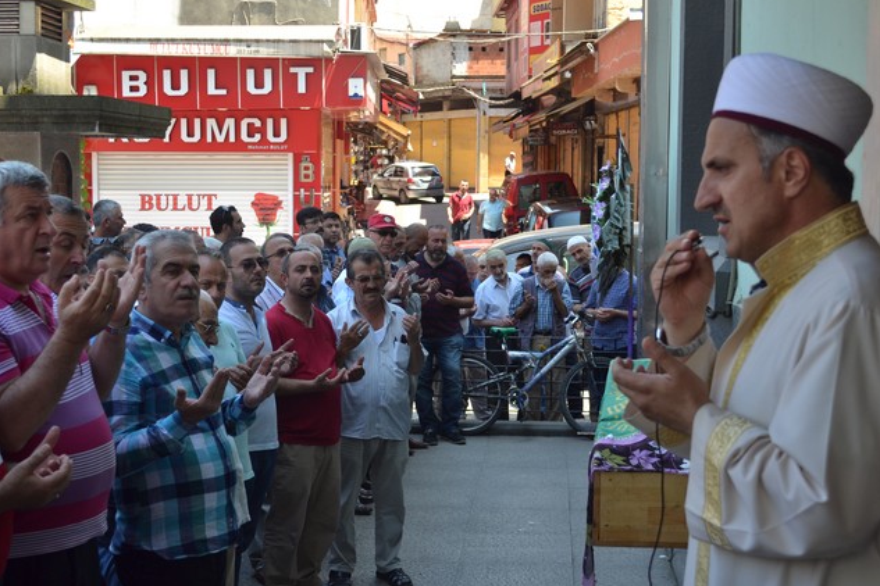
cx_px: 420
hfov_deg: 36.9
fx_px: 1320
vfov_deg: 25.1
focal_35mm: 54
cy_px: 301
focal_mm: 34
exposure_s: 1/125
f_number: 5.6
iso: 160
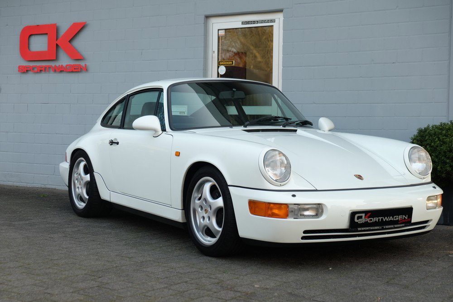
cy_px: 151
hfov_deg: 31.4
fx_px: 805
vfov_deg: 21.2
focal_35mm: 64
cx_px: 226
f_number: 4
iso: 200
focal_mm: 42.5
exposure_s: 1/85
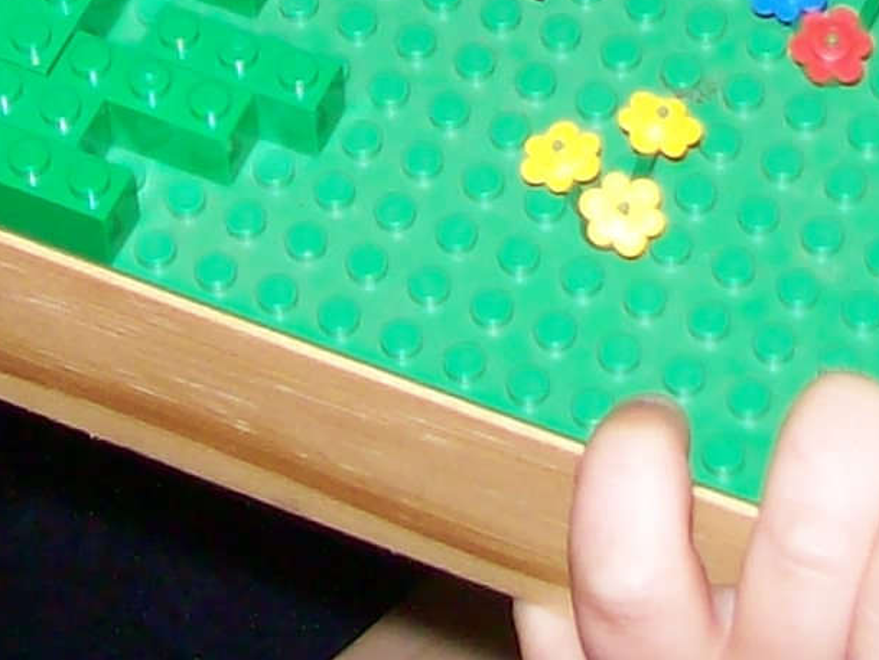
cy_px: -686
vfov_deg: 9.1
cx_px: 62
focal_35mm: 152
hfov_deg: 12.9
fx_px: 3860
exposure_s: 1/64
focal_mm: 6
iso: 80
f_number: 2.7
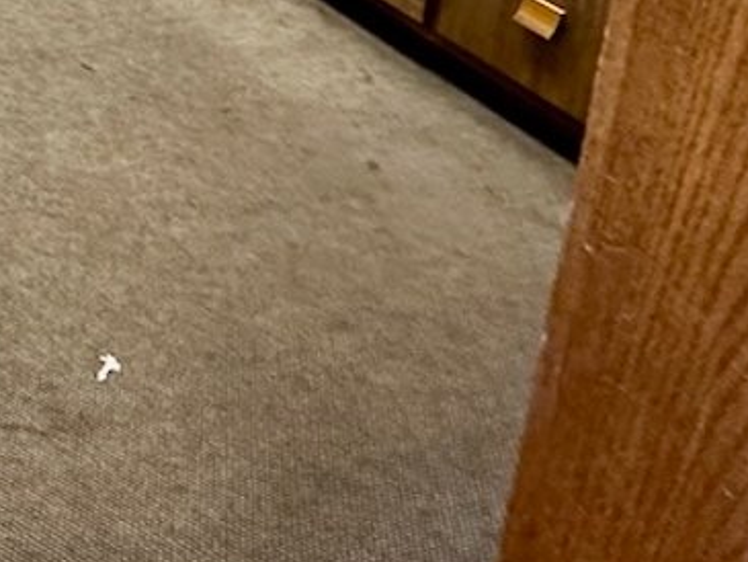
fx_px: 1254
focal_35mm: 58
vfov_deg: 20.8
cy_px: -317
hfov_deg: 26.4
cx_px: -304
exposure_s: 1/41
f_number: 2.2
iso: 320
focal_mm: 2.22
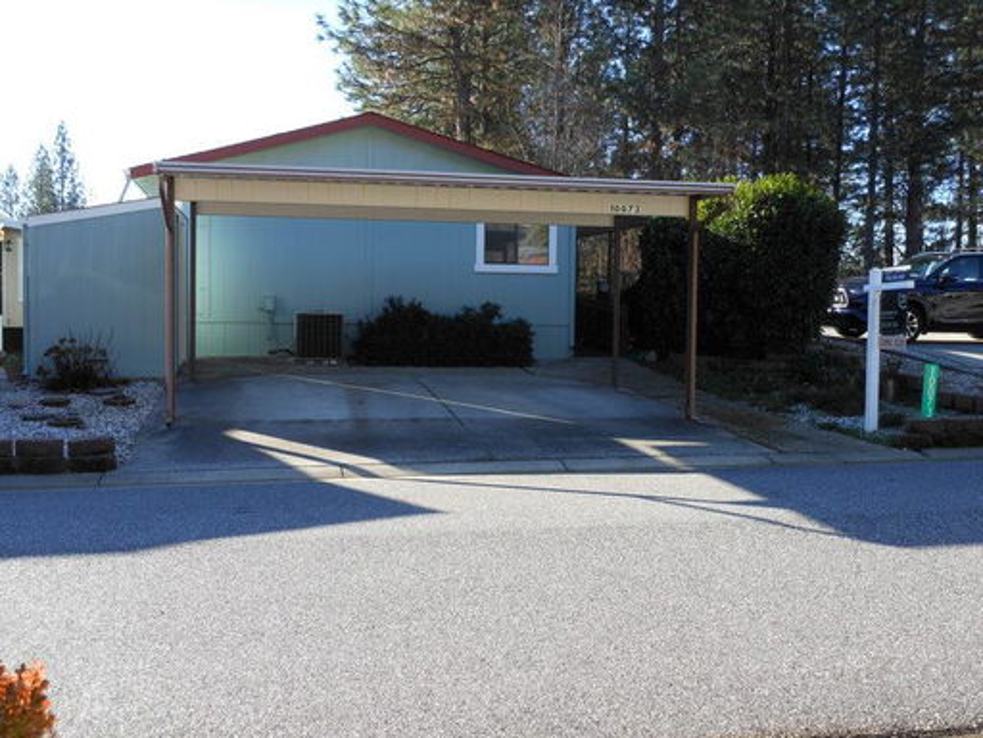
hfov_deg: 47.9
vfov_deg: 36.8
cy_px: 369
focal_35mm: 39
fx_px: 1107
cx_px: 492
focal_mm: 6.9
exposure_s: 1/160
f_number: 4.3
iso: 80
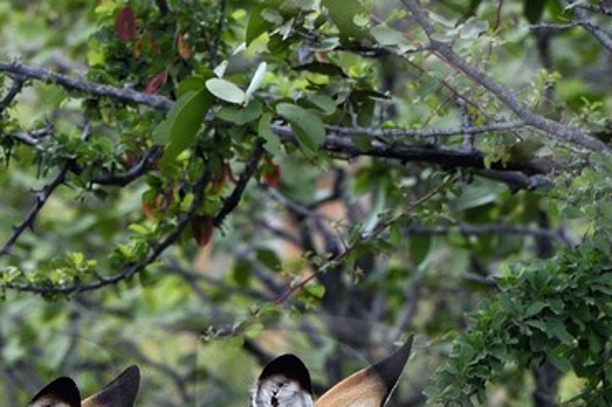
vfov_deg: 1.1
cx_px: 83
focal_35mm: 1211
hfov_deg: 1.7
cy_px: 591
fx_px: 20568
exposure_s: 1/250
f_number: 10
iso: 400
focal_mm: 280
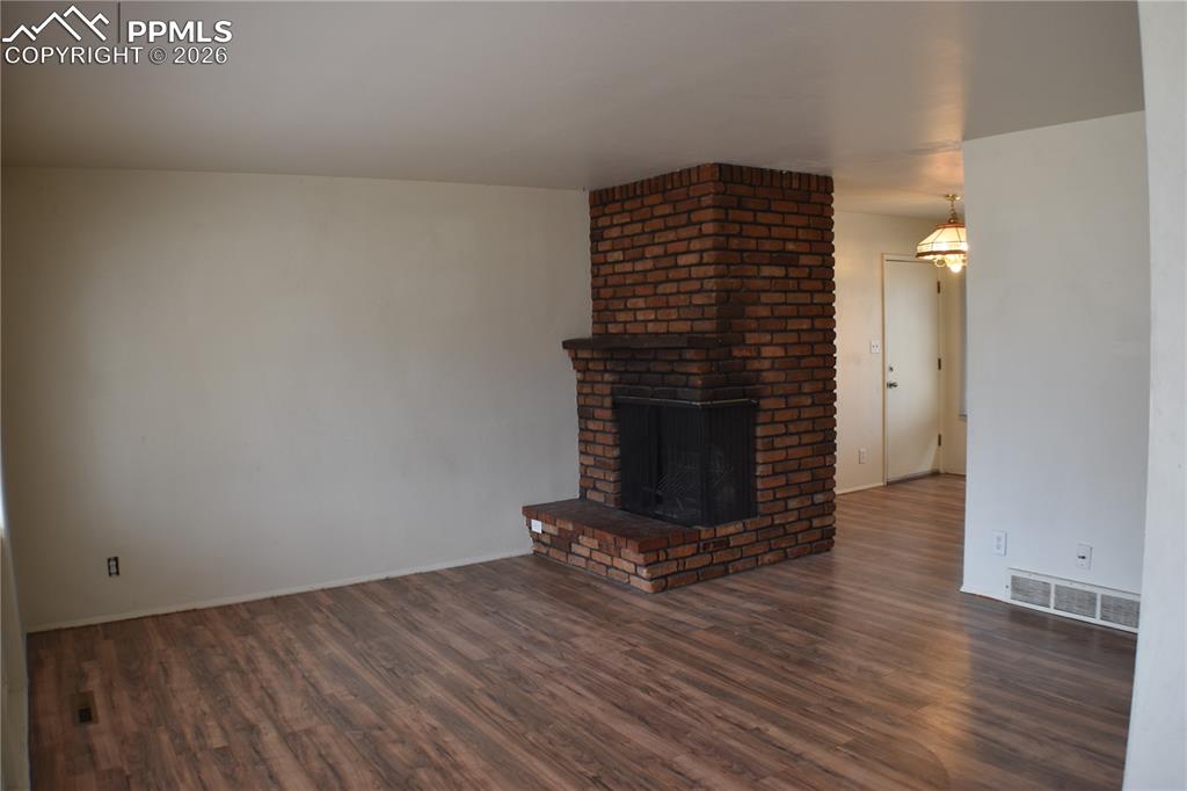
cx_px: 594
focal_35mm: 36
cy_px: 396
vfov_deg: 36.8
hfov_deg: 53.1
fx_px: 1187
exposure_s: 1/100
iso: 400
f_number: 5
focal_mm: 24
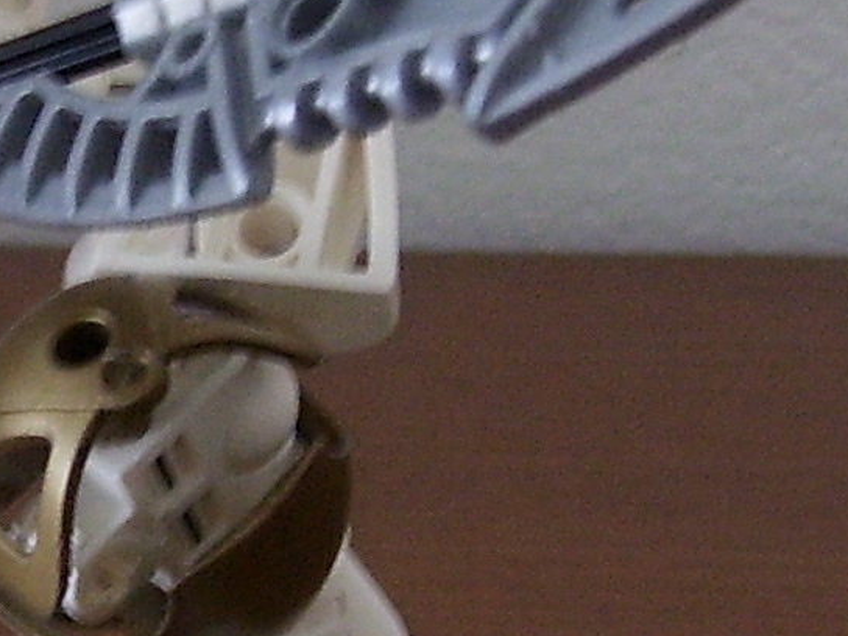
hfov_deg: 12.2
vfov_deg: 9.2
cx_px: 48
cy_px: 337
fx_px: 3944
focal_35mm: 161
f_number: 2.7
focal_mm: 5.6
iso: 160
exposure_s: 1/8
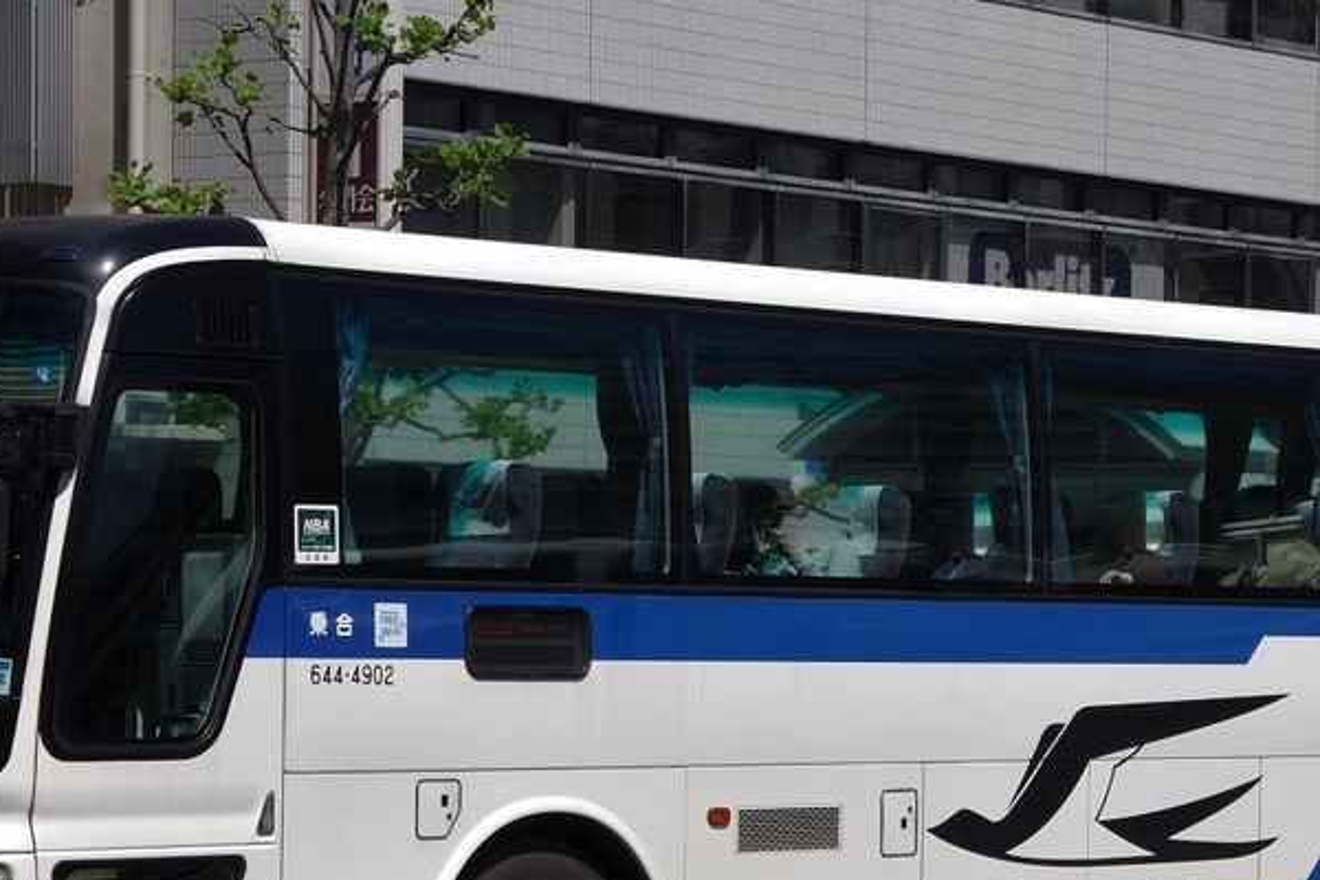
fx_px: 5280
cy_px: 649
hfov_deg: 14.3
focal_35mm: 144
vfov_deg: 9.5
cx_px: 706
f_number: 11
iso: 200
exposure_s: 1/320
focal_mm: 48
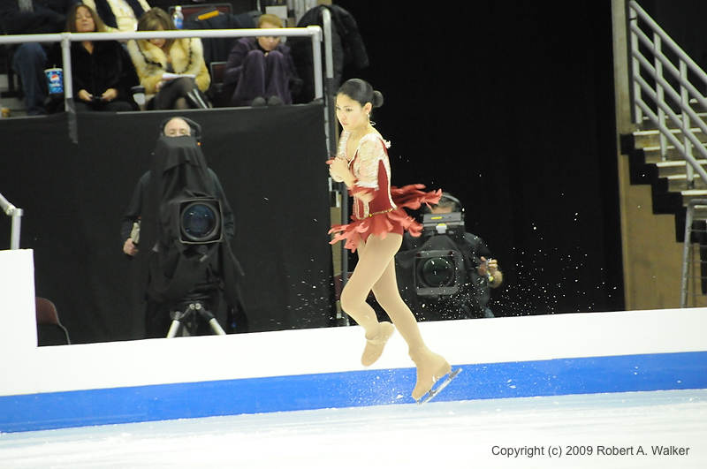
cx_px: 354
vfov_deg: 4.6
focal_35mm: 300
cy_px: 234
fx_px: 5883
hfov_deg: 6.9
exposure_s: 1/320
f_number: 5.6
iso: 3200
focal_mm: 200
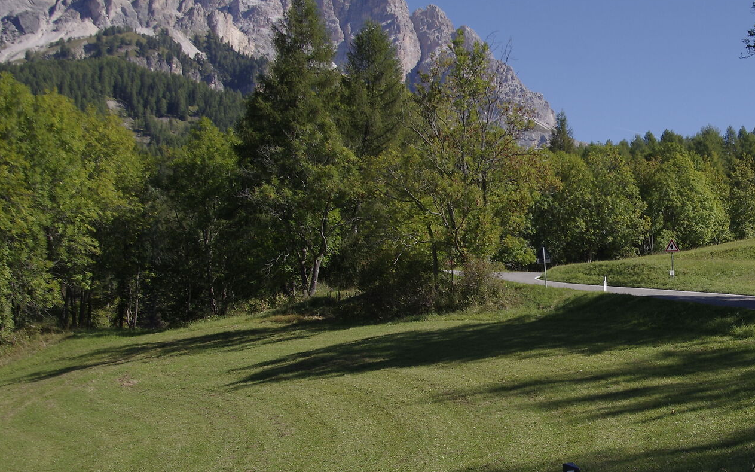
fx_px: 1234
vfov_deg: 21.6
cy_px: 263
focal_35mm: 60
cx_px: 649
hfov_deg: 32.6
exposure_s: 1/400
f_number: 6.3
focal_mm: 21
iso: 100
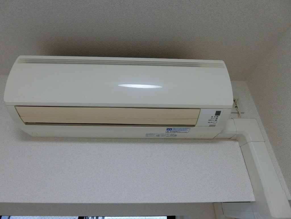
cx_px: 146
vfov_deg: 68.7
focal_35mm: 19
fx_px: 160
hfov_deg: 84.7
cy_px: 110
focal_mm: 4.06
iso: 200
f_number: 2.7
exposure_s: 1/125
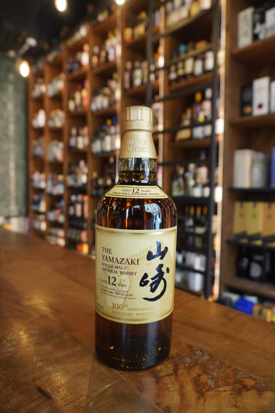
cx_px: 138
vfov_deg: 73.7
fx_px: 275
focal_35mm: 24
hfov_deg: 53.1
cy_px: 206
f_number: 4
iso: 1250
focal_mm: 16
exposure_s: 1/160
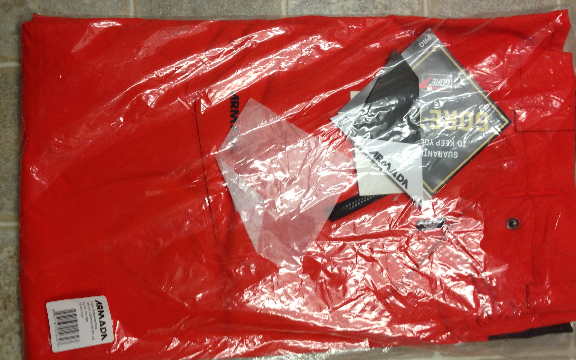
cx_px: 278
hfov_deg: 51.5
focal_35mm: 38
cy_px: 196
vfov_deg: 33.6
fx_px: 597
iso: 80
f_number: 2.4
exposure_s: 1/20
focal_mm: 4.13
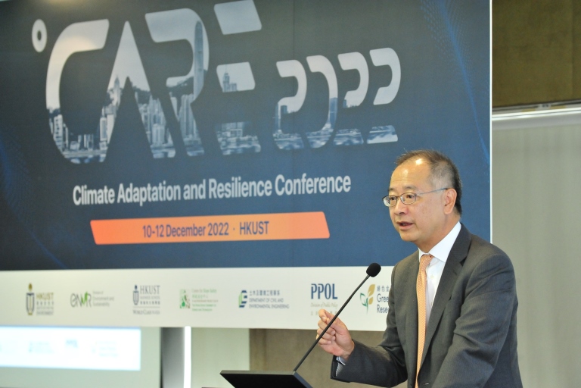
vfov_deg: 6.9
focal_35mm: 200
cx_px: 290
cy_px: 194
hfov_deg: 10.3
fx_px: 3228
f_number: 5
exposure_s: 1/100
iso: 5000
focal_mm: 200
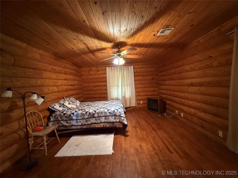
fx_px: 96
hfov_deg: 102.1
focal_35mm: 14
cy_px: 89
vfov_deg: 85.7
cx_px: 119
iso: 1250
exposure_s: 1/40
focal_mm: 2.22
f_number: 2.2
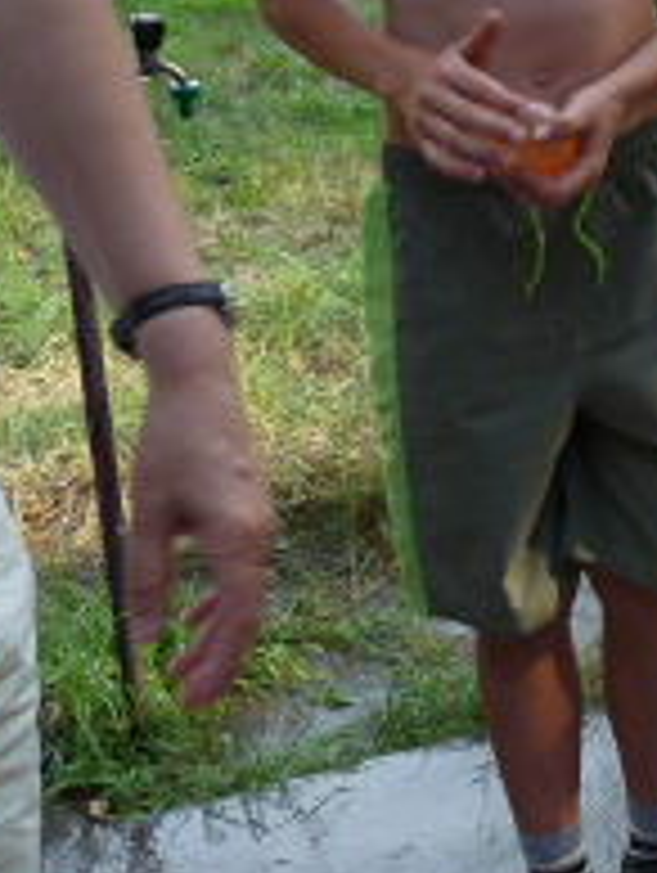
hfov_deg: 14.7
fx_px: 2247
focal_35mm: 89
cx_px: 1156
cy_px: -4
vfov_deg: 21.2
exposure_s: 1/250
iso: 250
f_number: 3.2
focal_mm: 4.8
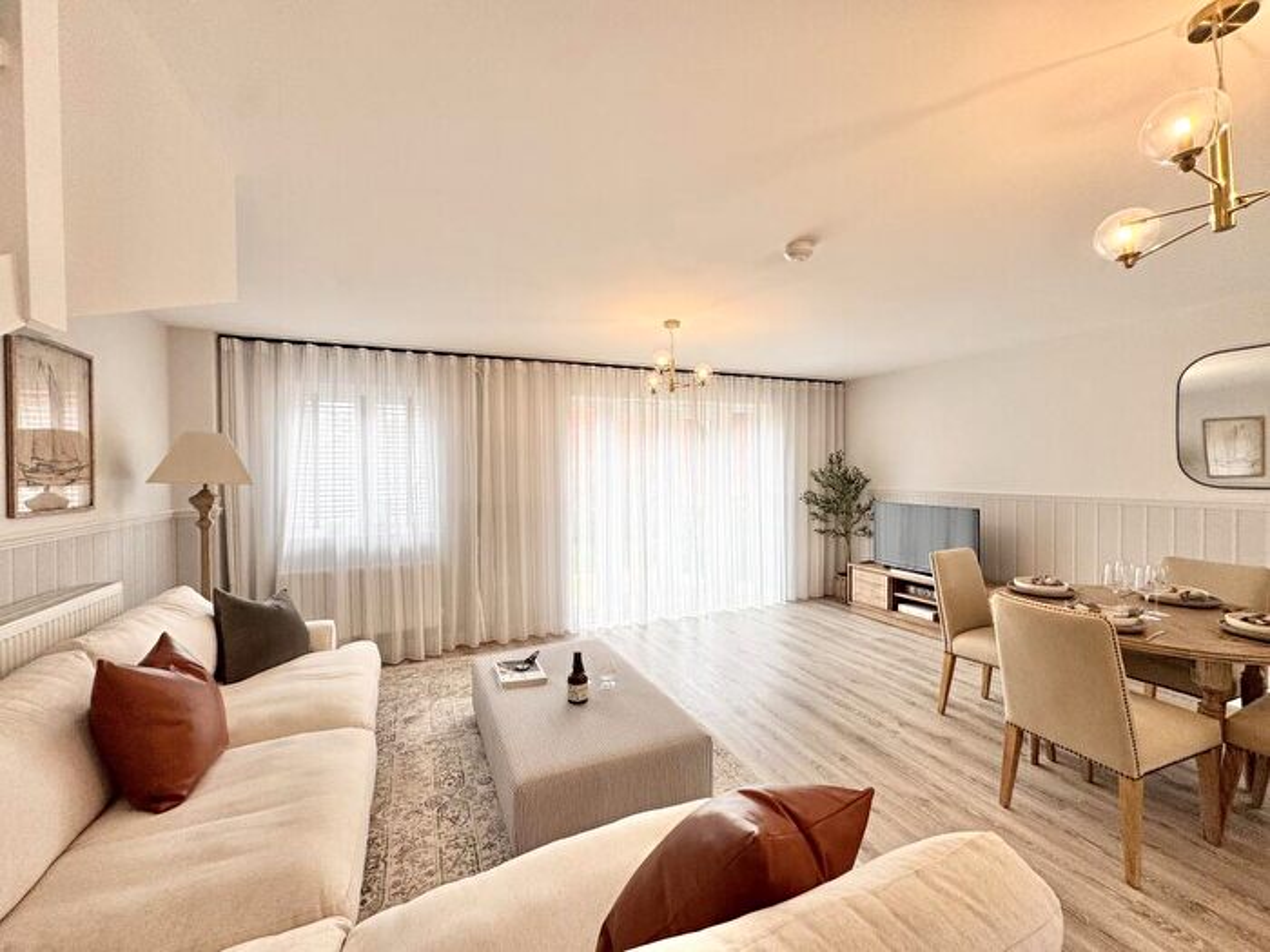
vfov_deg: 85.7
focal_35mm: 14
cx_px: 635
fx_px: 514
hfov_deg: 102.1
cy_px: 476
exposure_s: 1/99
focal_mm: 2.22
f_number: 2.2
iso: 50
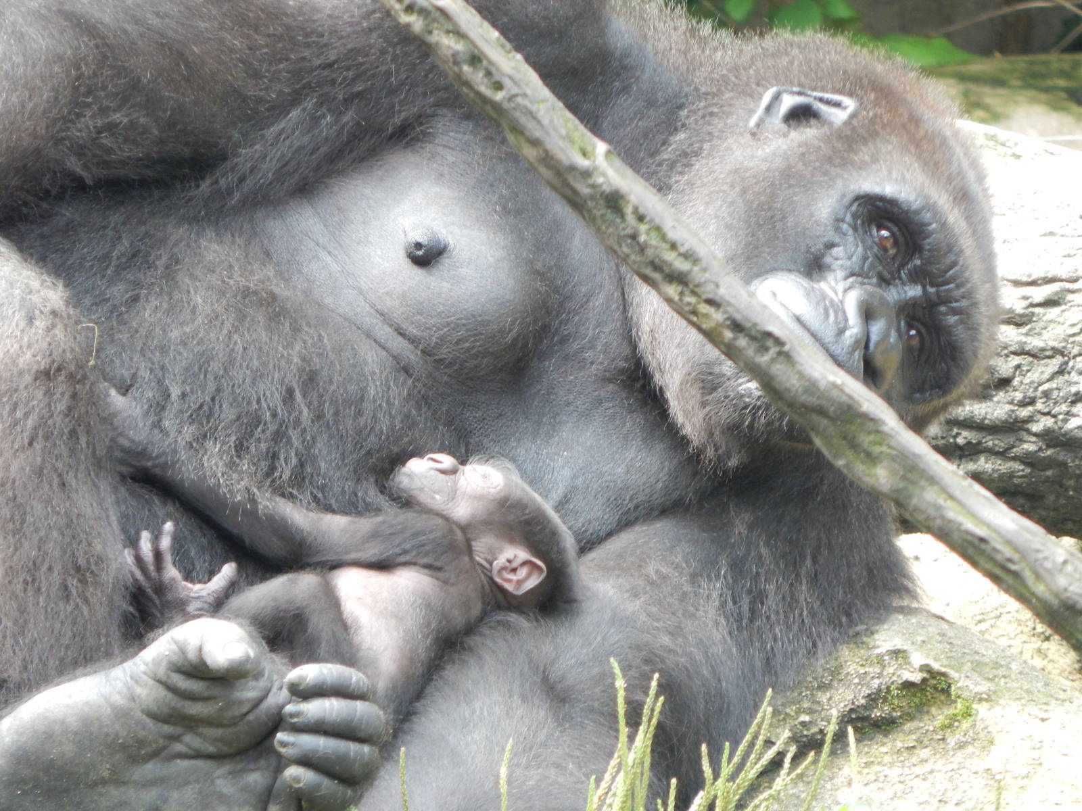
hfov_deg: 2.6
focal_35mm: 765
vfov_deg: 1.9
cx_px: 541
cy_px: 406
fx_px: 23912
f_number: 5.9
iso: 400
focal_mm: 136
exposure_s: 1/80
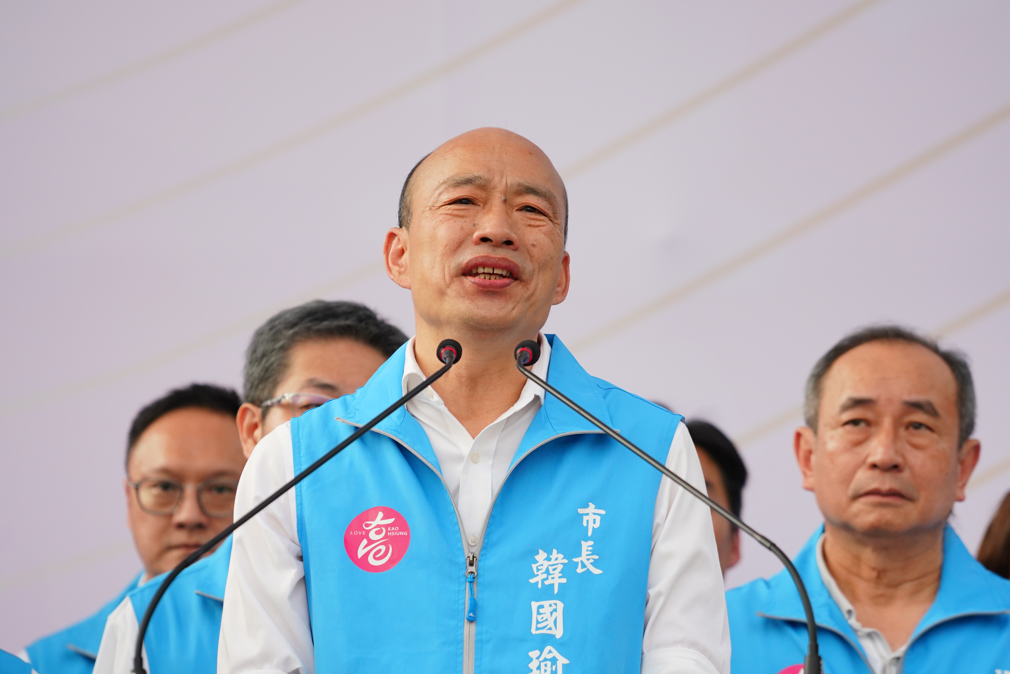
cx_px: 505
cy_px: 337
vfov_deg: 4.6
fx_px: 8418
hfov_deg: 6.9
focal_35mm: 300
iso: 800
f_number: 4
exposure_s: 1/500
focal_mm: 200
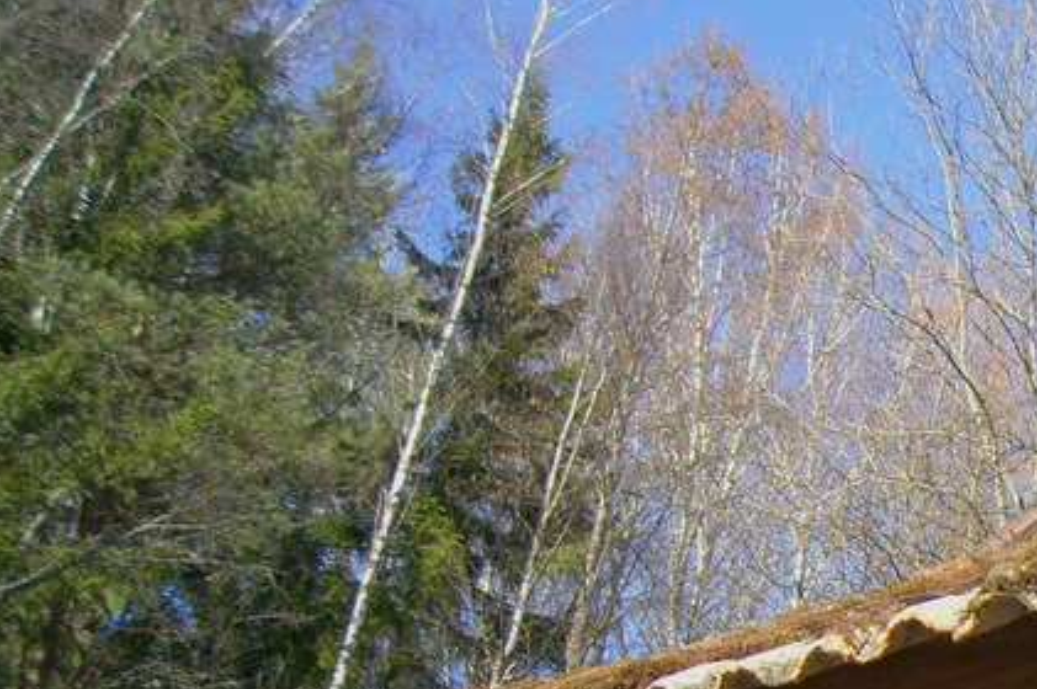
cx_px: 1458
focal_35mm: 77
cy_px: 861
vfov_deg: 16.8
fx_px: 2216
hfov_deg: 22.6
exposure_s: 1/500
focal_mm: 18
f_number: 3.5
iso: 100
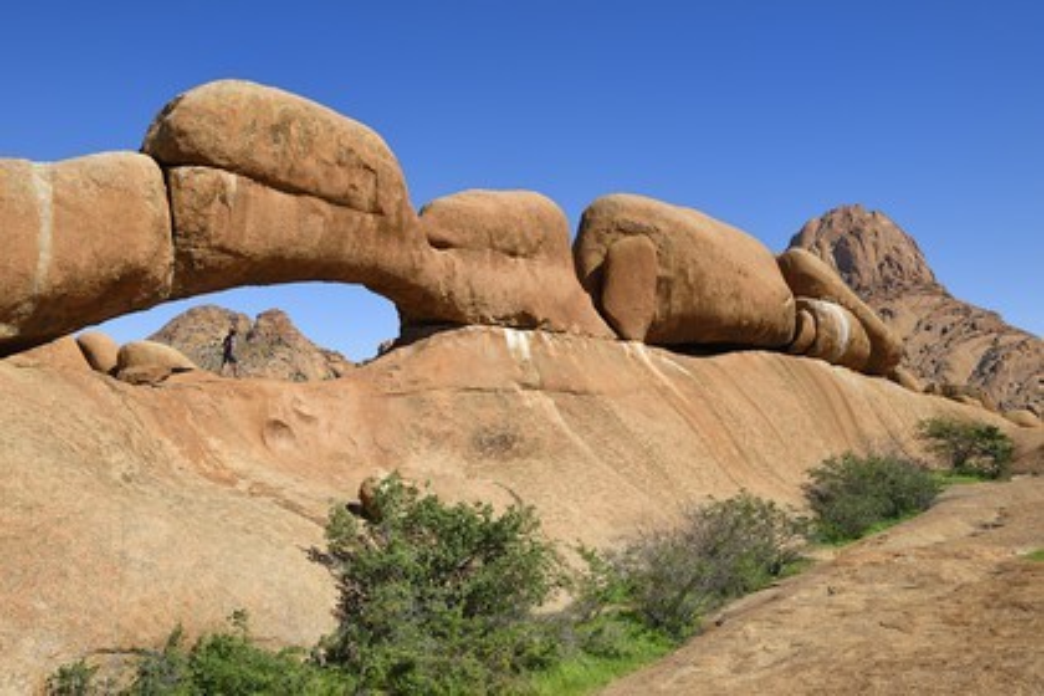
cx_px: 522
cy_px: 348
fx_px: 928
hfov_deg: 58.7
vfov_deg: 41.1
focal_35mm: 32
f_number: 14
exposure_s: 1/250
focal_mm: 32
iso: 200
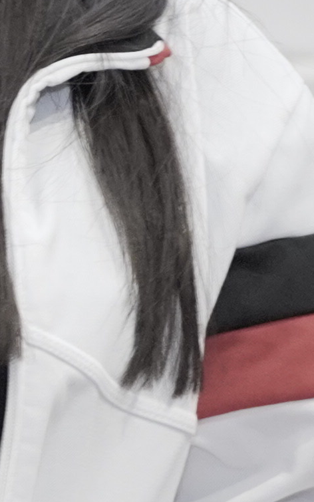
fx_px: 4435
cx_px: -966
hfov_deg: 3.8
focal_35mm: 324
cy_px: 313
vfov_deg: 6.5
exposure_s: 1/80
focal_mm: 40
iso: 3200
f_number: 2.5
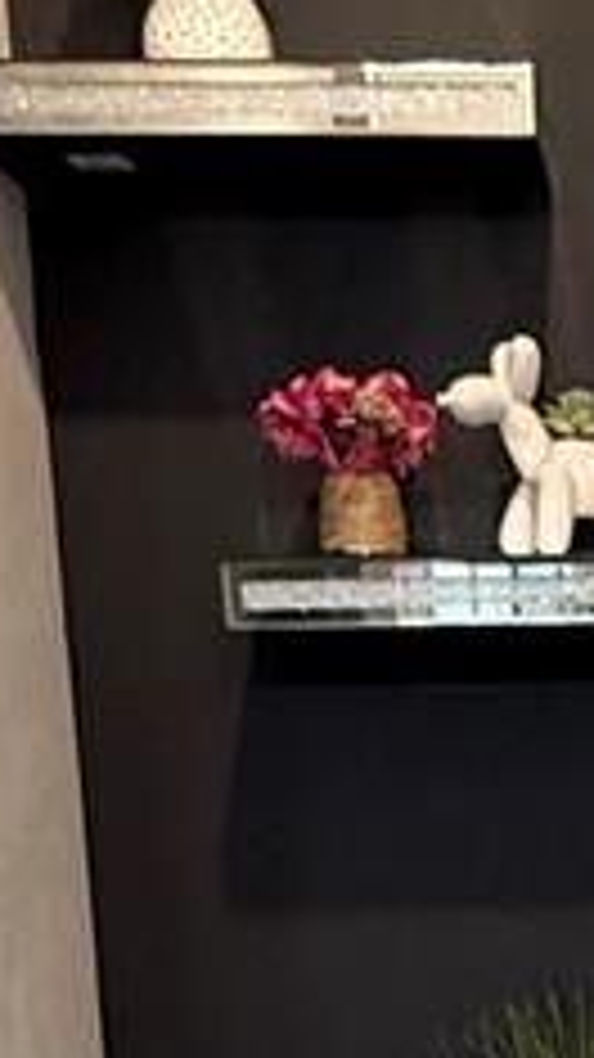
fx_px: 2186
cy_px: 1364
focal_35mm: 78
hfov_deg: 14.6
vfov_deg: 24.0
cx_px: 832
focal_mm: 2.22
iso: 400
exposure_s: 1/60
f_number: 2.2
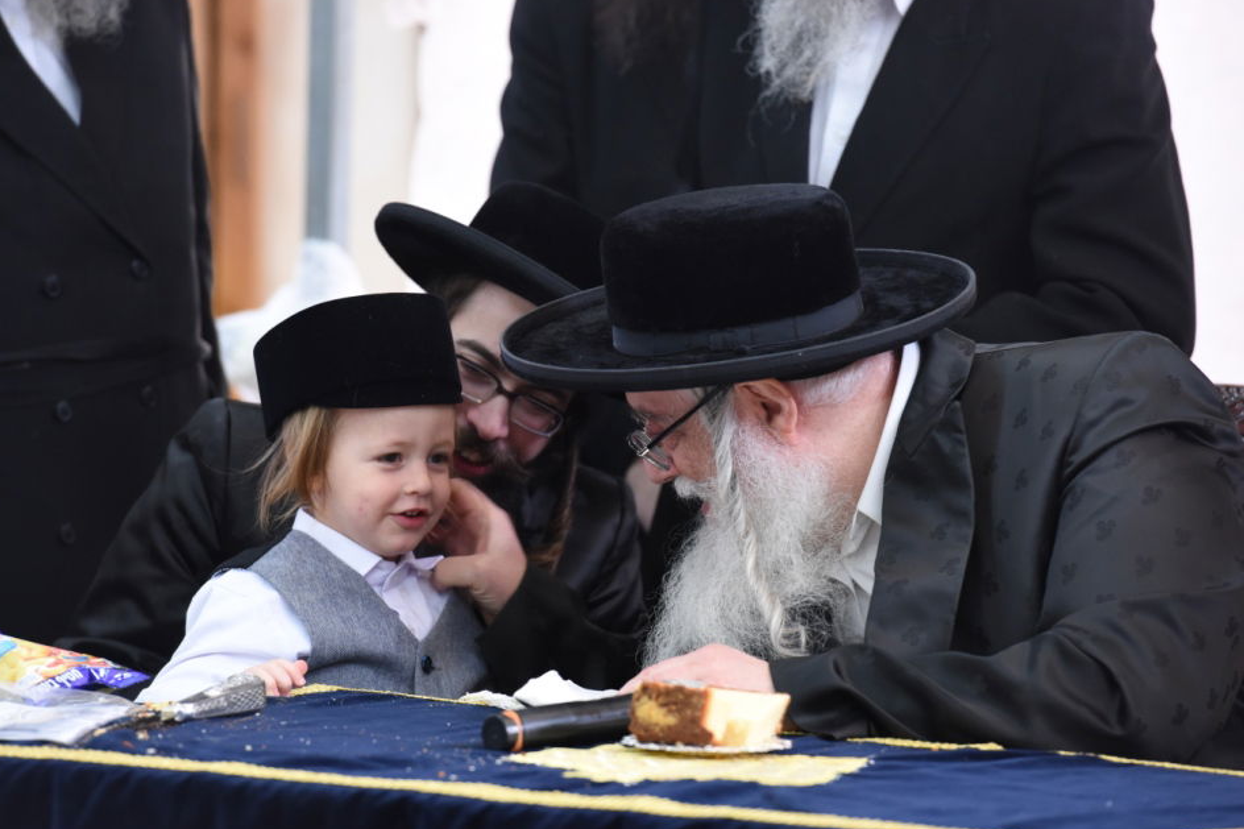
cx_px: 590
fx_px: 7497
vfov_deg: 6.3
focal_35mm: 217
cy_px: 442
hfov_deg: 9.5
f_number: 4.5
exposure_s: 1/125
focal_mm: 200
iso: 2500
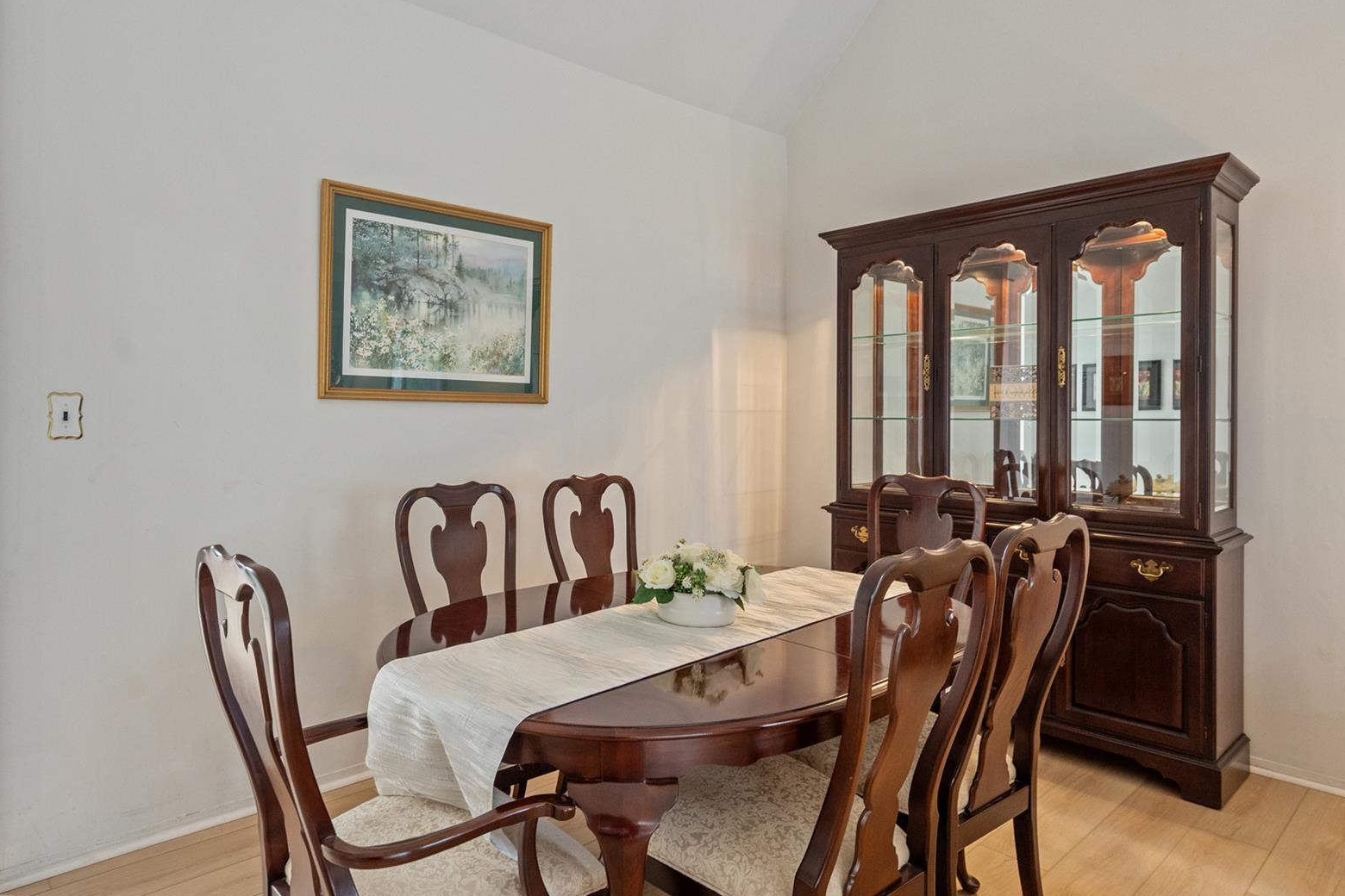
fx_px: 785
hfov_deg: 80.5
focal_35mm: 21
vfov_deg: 59.4
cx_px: 555
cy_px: 404
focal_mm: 16
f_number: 6.3
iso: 1250
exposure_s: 1/10
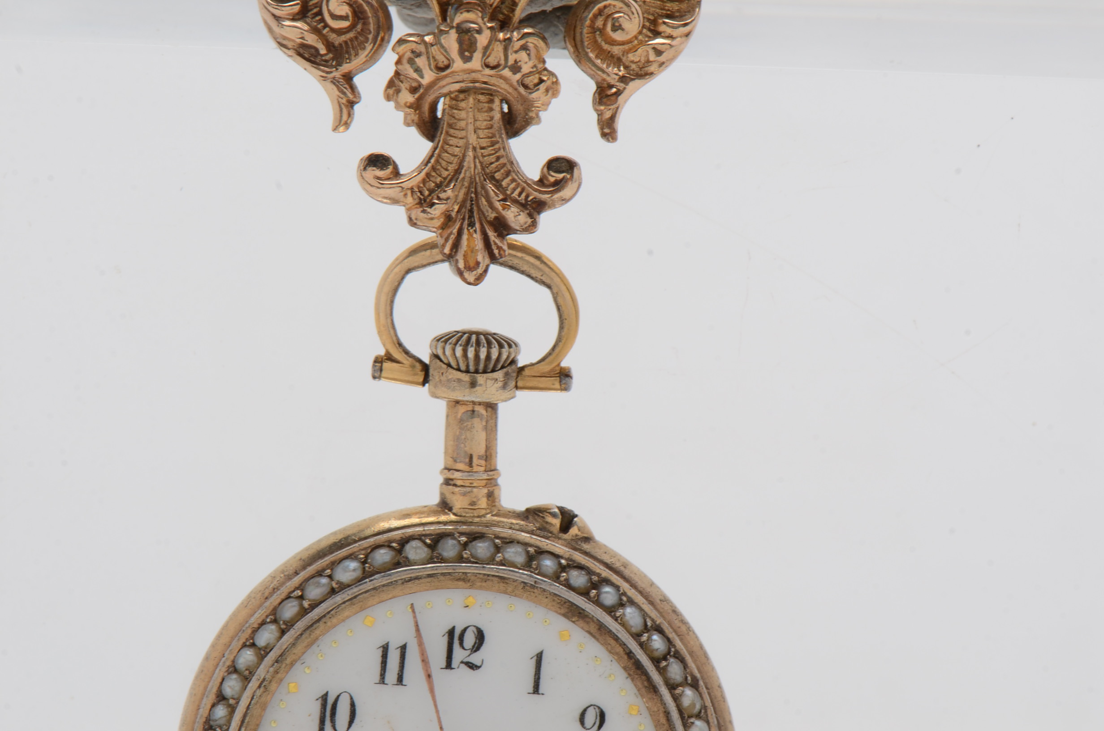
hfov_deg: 16.1
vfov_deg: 10.7
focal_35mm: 128
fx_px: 3902
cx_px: 552
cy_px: 366
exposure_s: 1/125
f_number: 18
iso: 200
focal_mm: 85
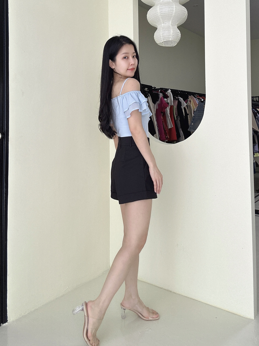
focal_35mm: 23
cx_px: 130
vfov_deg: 73.9
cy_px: 173
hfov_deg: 58.9
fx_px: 229
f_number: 1.9
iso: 80
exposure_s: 1/102
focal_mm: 2.69
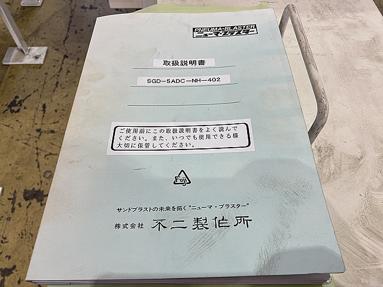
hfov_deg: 67.3
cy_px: 144
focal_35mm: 26
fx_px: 288
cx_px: 192
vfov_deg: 53.1
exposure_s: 1/104
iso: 80
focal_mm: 4.25
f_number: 1.8
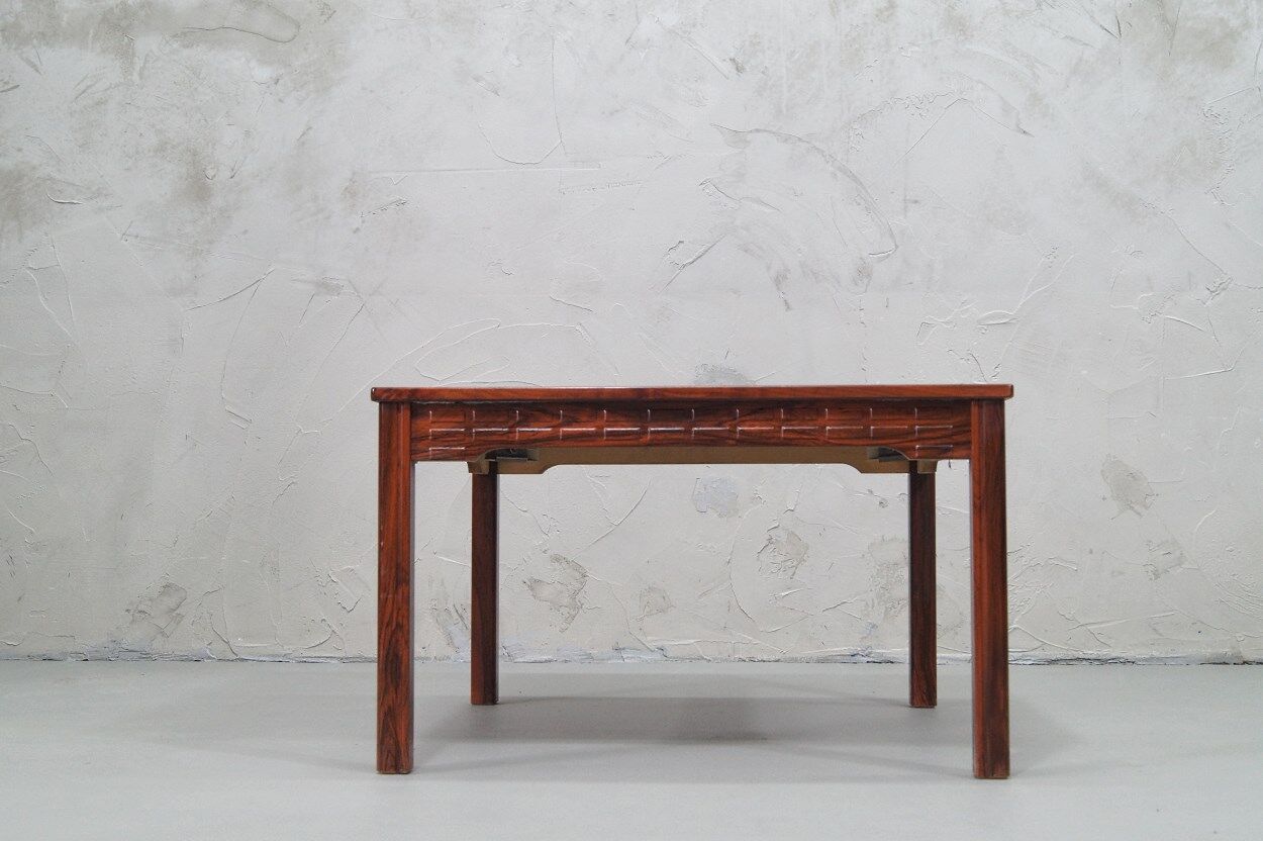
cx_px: 632
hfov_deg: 43.6
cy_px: 420
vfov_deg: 29.8
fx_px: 1578
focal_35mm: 45
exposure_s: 1/13
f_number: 8
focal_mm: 30
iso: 800
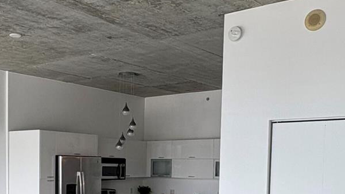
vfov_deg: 22.1
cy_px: 199
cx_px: 111
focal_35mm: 52
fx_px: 476
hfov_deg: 39.3
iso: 40
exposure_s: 1/106
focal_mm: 2.22
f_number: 2.2
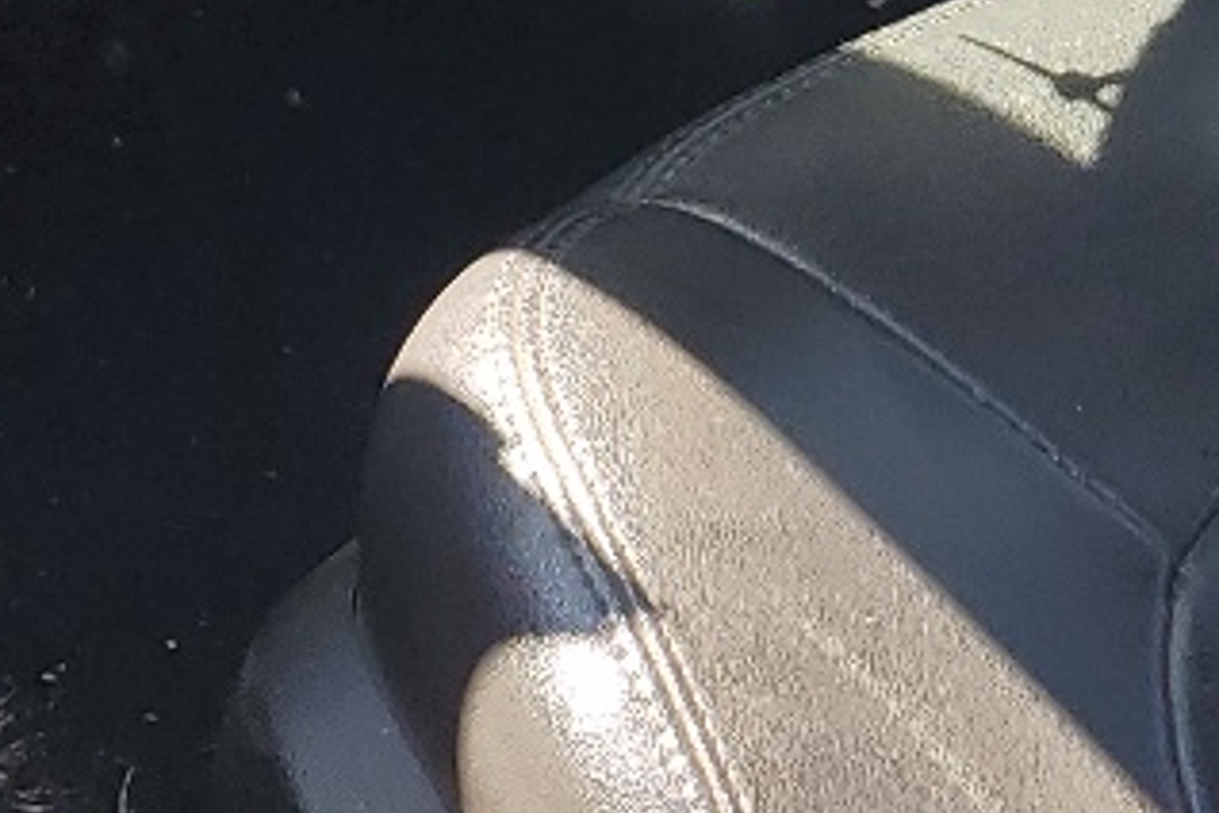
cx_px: 1541
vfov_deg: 9.8
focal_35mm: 136
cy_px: -380
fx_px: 4605
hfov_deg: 14.5
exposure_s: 1/370
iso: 50
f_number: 1.5
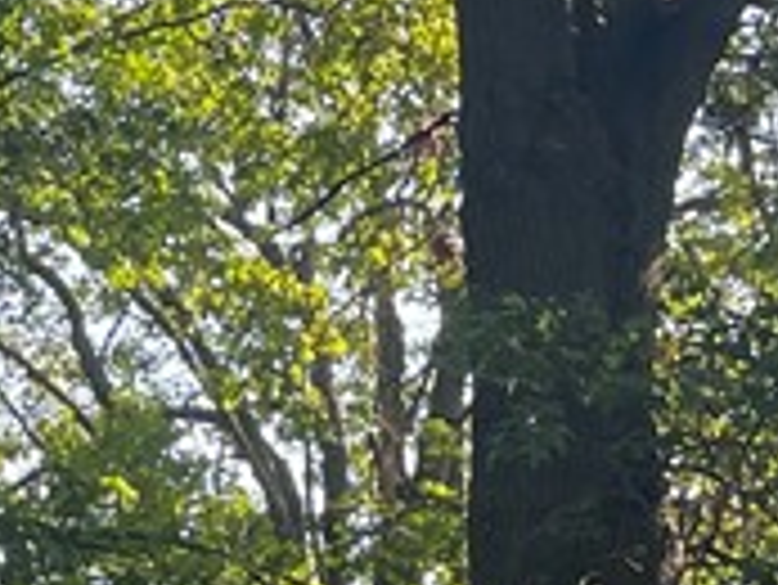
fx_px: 3464
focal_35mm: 154
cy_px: 1440
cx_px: -904
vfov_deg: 8.7
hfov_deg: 11.3
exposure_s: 1/496
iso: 50
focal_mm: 4.2
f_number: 1.6
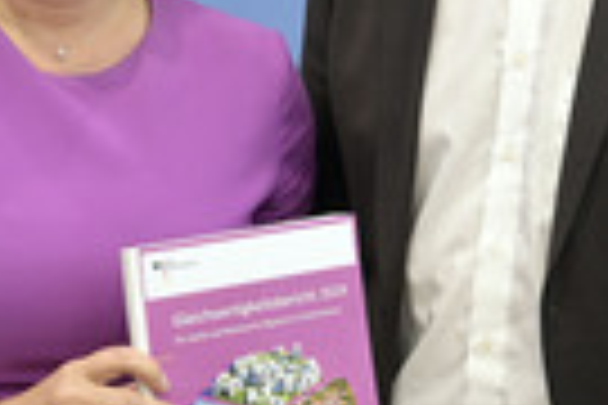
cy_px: 117
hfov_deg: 16.0
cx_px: 534
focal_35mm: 127
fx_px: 2145
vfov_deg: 10.8
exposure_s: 1/400
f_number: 5.6
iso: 4000
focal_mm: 38
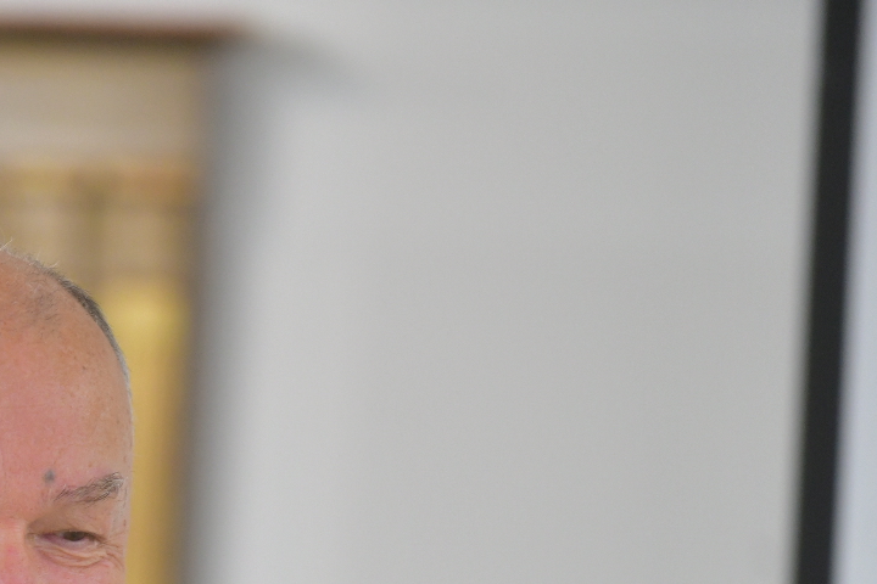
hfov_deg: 4.6
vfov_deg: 3.1
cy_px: 603
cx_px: -38
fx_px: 10962
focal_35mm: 450
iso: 1000
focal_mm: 200
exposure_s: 1/160
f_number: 2.8
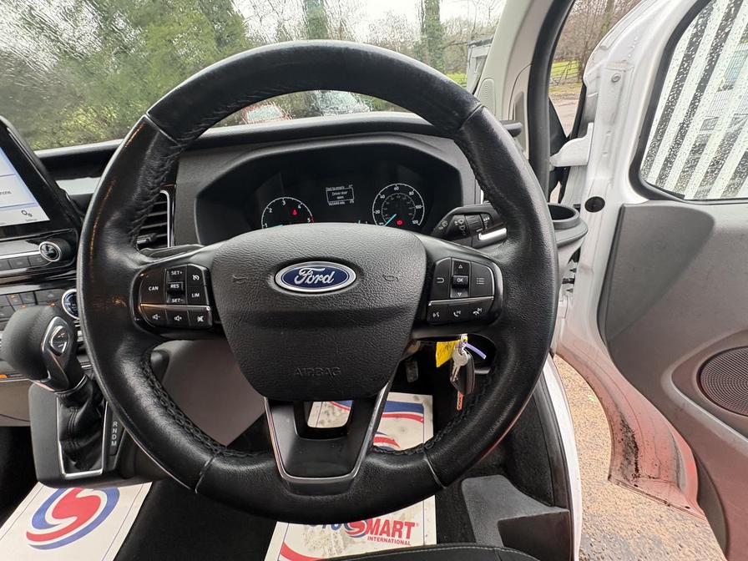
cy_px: 280
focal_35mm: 14
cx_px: 374
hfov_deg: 102.1
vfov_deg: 85.7
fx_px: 303
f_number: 2.2
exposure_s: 1/71
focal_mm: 2.22
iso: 200
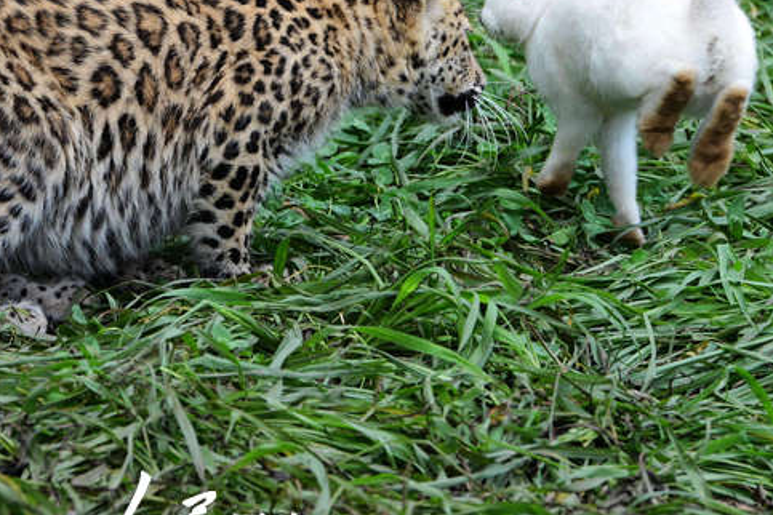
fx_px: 7558
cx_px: 214
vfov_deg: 3.9
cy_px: 138
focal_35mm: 352
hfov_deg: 5.9
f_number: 8
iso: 640
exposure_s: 1/250
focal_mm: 200
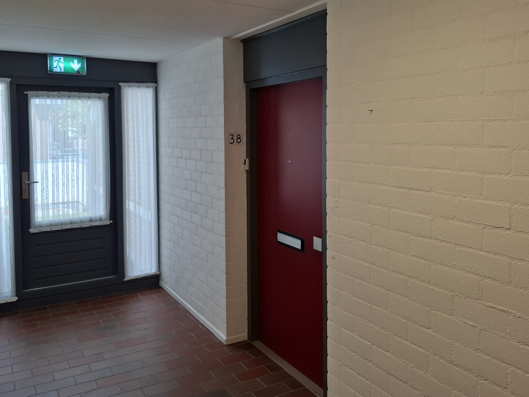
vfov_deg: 47.8
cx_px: 219
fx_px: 443
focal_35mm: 29
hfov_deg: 61.3
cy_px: 153
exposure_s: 1/123
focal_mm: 5.54
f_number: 1.8
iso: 50
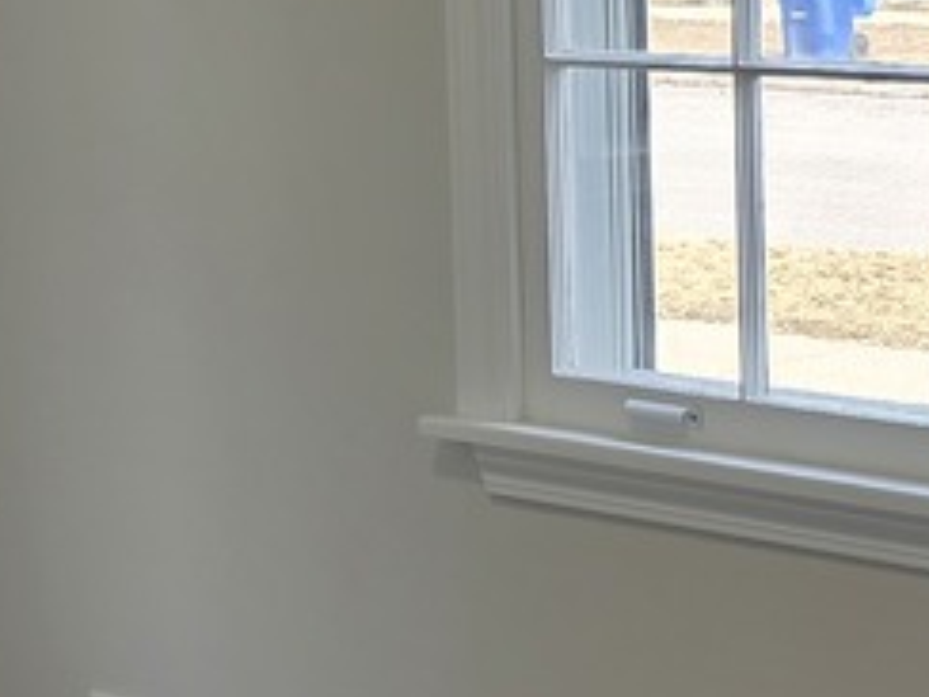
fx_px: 3650
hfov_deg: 14.1
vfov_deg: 10.8
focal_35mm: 136
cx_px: -179
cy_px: 15
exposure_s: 1/180
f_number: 1.7
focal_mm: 6.3
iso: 40
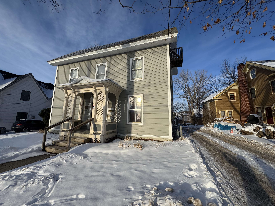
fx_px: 111
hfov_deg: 102.1
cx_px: 138
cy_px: 103
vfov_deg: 85.7
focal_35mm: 14
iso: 50
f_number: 2.2
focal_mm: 2.22
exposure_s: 1/2342
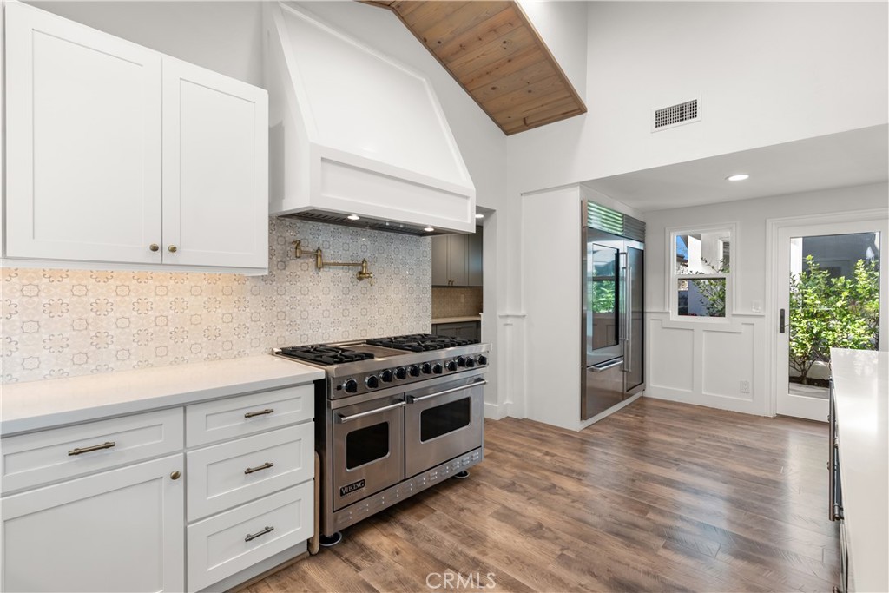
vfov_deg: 73.8
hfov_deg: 96.7
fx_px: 395
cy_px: 296
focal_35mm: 16
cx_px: 444
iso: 640
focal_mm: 16
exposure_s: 1/10
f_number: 9
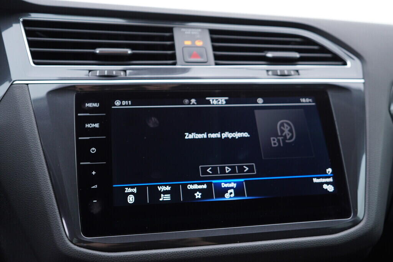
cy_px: 131
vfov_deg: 36.9
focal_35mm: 36
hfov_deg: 53.1
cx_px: 196
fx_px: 393
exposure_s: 1/40
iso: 160
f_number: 2.8
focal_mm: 24
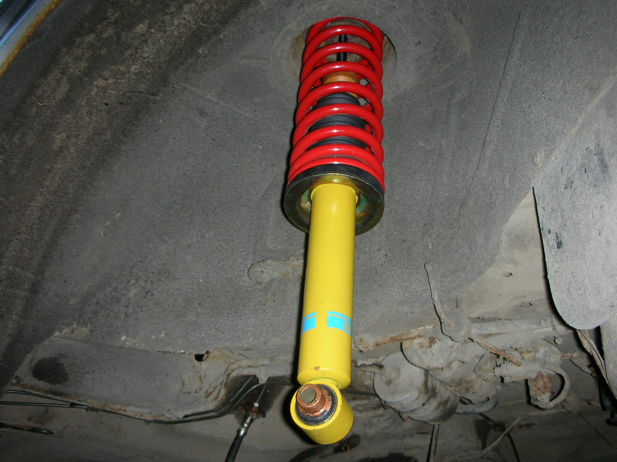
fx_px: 624
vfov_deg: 40.7
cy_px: 231
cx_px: 308
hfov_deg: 52.6
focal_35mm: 35
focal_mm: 5.8
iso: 50
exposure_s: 1/60.1
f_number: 3
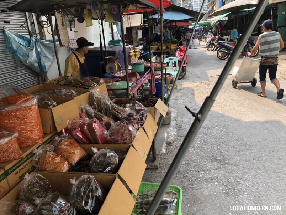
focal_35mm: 28
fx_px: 231
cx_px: 143
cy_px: 108
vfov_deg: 49.7
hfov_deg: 63.4
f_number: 1.8
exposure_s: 1/247
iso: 20
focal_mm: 3.99
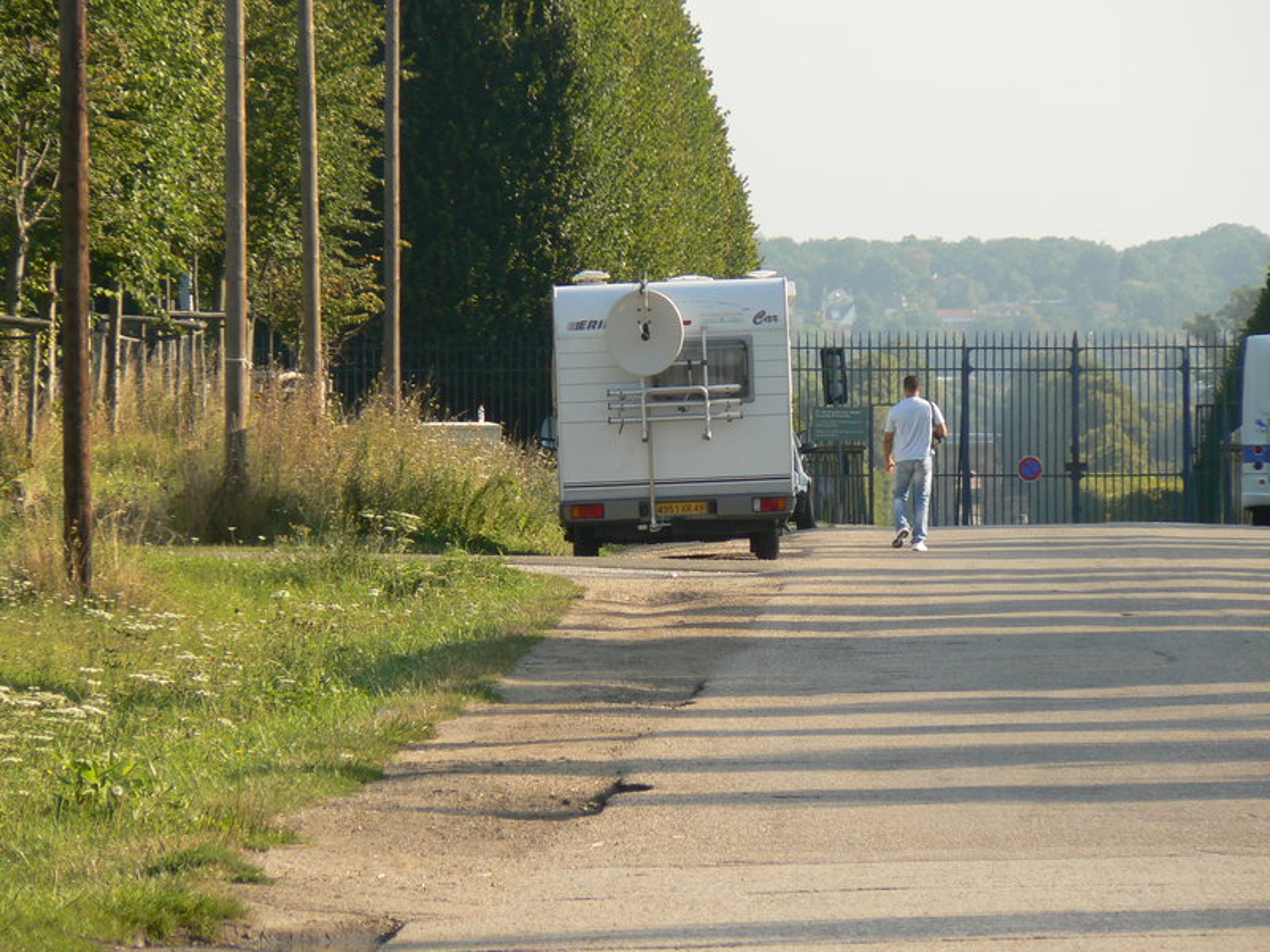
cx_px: 635
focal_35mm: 432
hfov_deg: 4.6
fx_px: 15849
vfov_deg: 3.4
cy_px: 476
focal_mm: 72
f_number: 5.6
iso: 80
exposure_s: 1/250
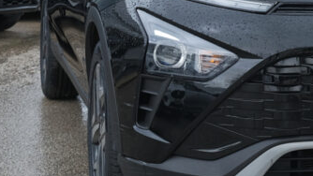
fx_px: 1013
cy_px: 21
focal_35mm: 122
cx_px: 326
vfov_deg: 9.9
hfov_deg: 17.1
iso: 160
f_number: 8
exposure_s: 1/100
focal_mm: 25.6
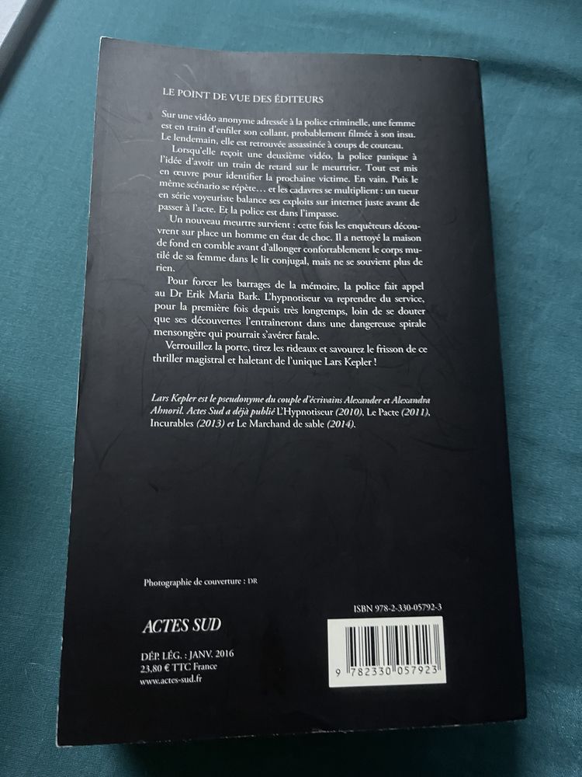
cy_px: 388
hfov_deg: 54.9
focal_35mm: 25
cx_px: 291
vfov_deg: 69.4
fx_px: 560
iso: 800
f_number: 1.6
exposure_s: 1/30
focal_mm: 5.1
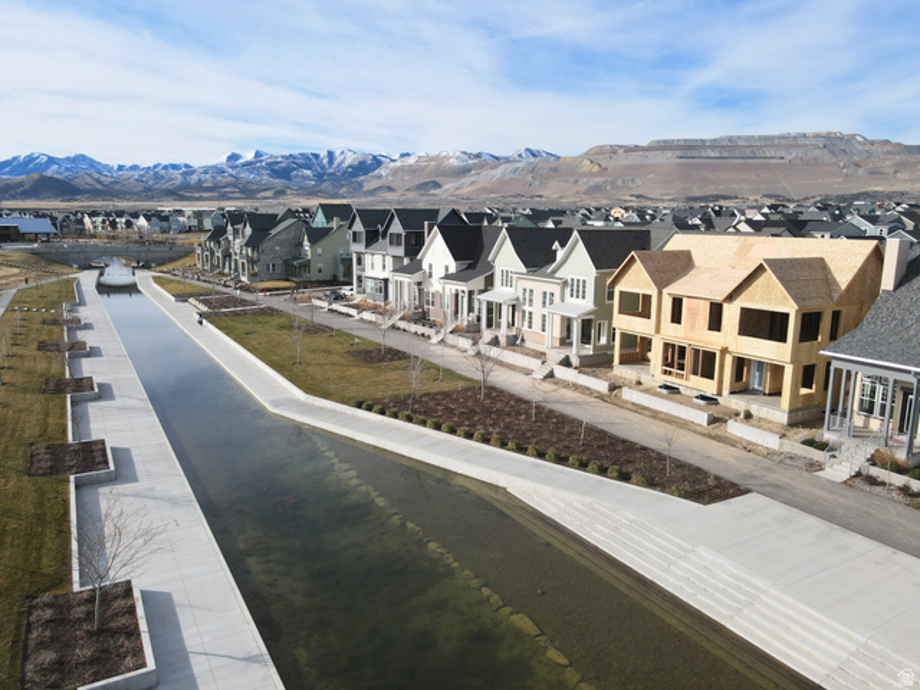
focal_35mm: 24
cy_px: 345
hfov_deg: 71.6
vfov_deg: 56.8
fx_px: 638
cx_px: 460
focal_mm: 4.5
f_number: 2.8
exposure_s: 1/800
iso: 110
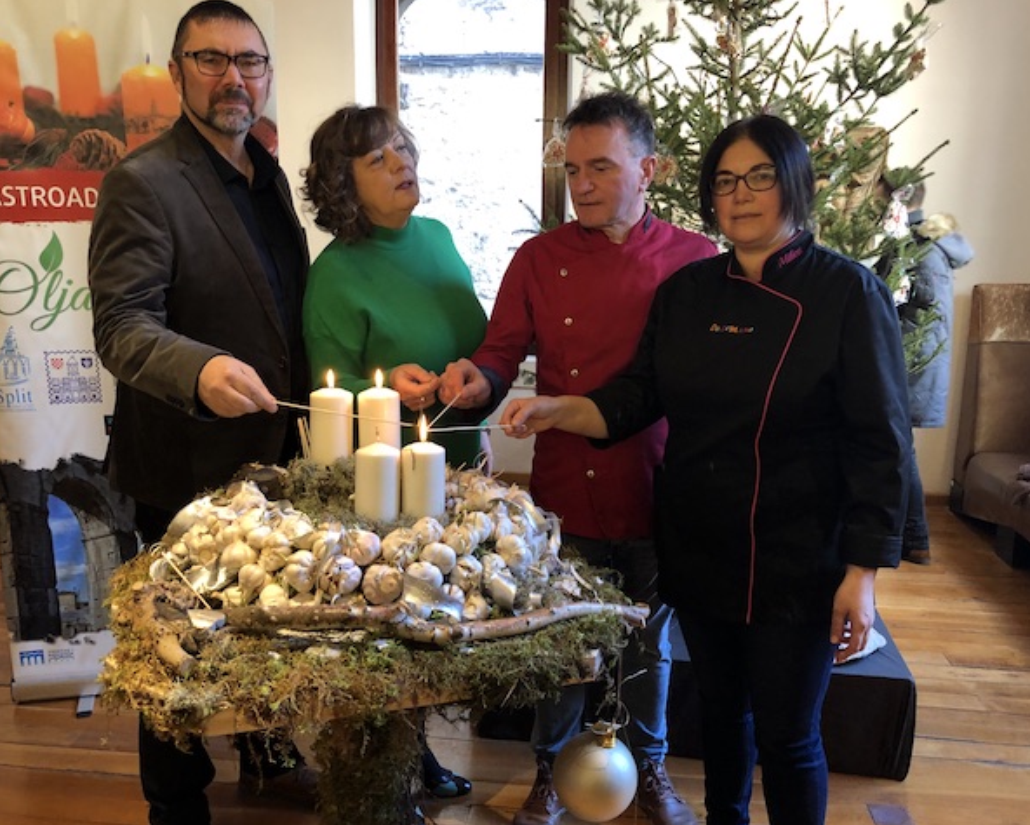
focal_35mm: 30
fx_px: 915
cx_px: 520
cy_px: 418
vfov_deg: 48.5
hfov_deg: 58.8
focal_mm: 3.99
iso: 64
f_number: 1.8
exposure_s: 1/17
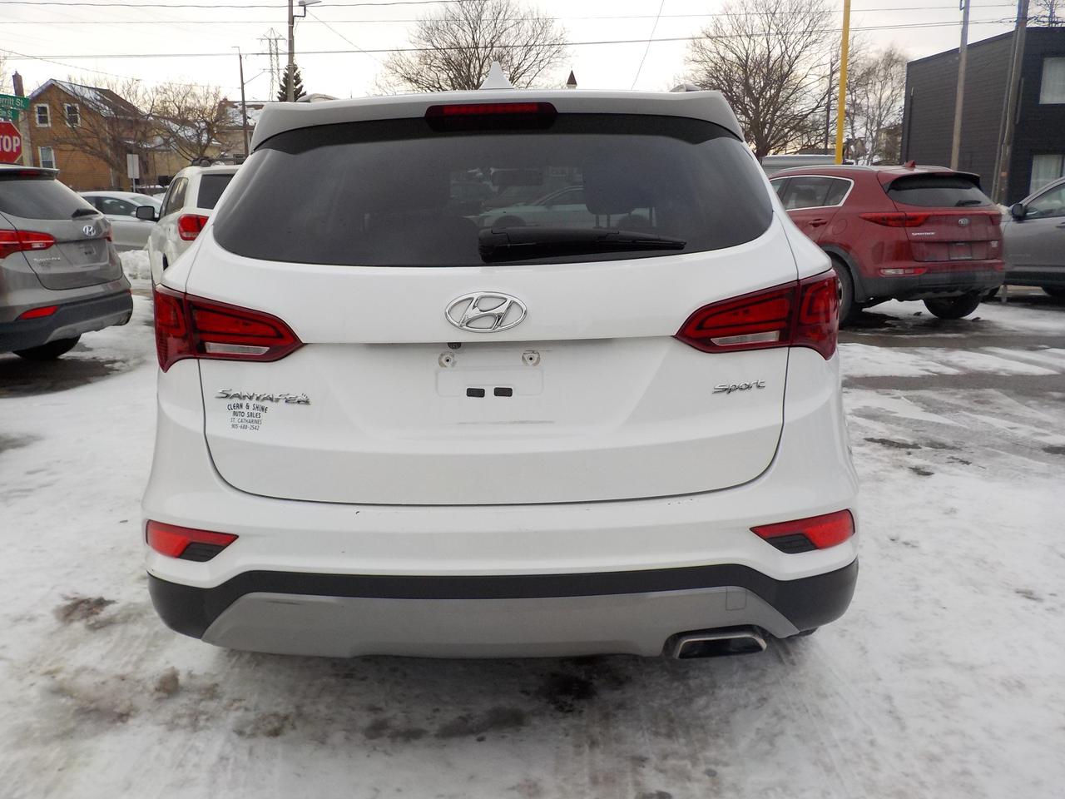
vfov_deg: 46.8
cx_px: 532
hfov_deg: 60.0
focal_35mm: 30
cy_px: 400
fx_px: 923
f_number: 3.3
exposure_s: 1/200
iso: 125
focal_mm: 4.1
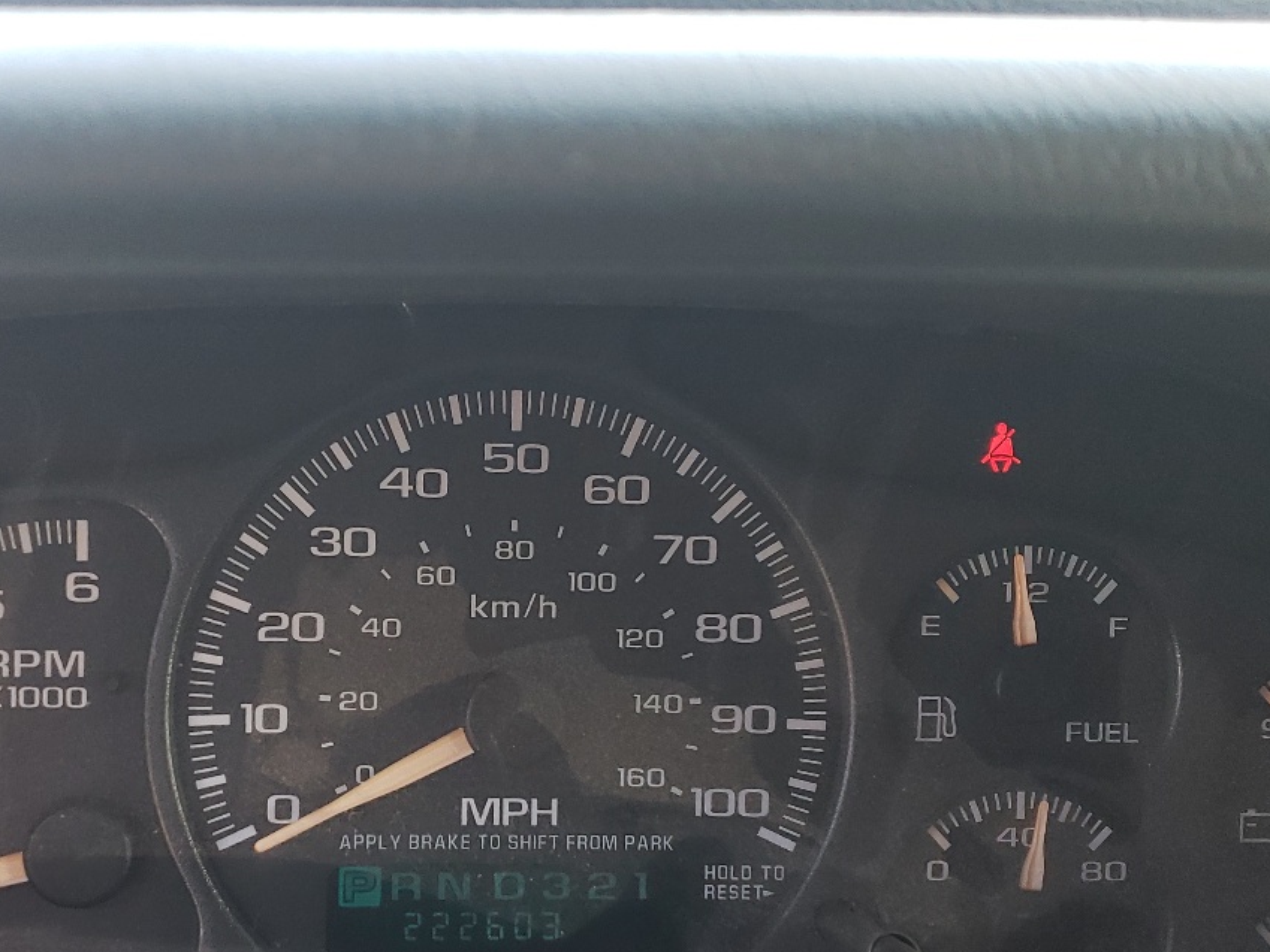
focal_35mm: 49
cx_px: 465
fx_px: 1798
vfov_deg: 29.4
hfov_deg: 38.6
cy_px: 676
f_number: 1.5
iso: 96
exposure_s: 1/120
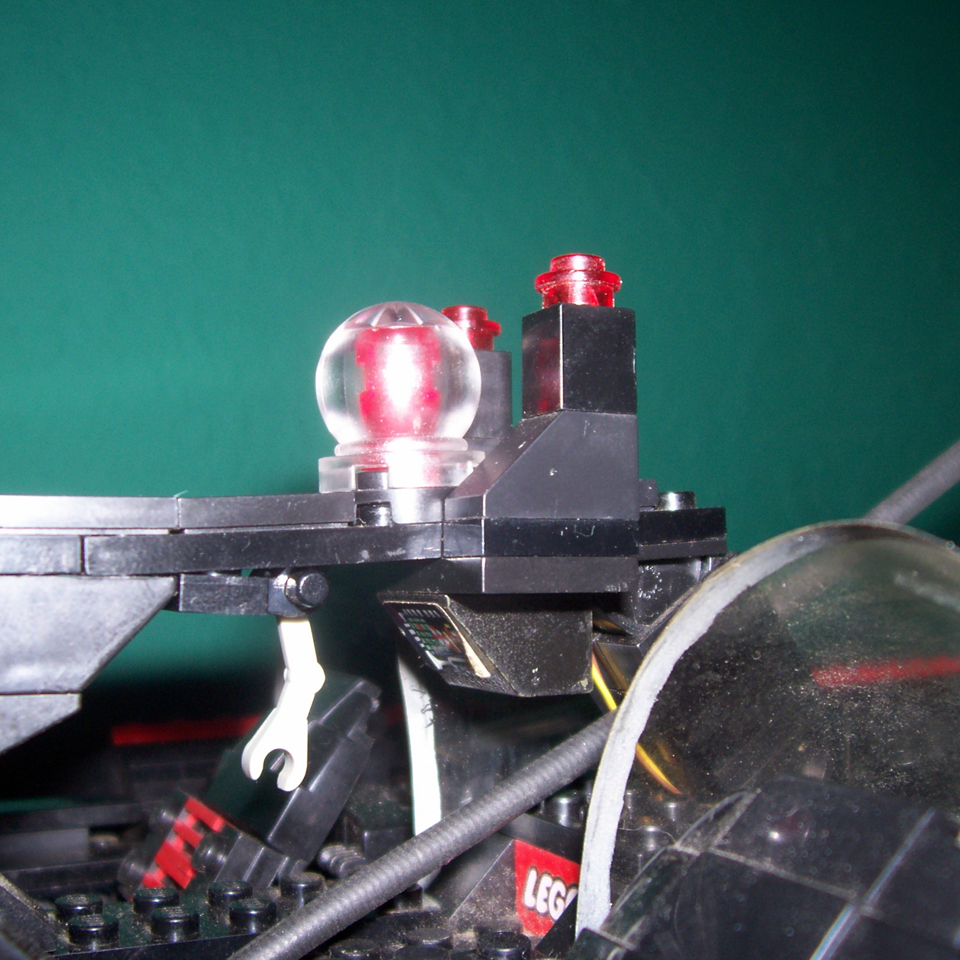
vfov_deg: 40.0
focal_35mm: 42
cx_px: 428
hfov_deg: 40.0
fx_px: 1318
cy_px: 495
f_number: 2.7
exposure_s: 1/64
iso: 80
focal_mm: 5.6
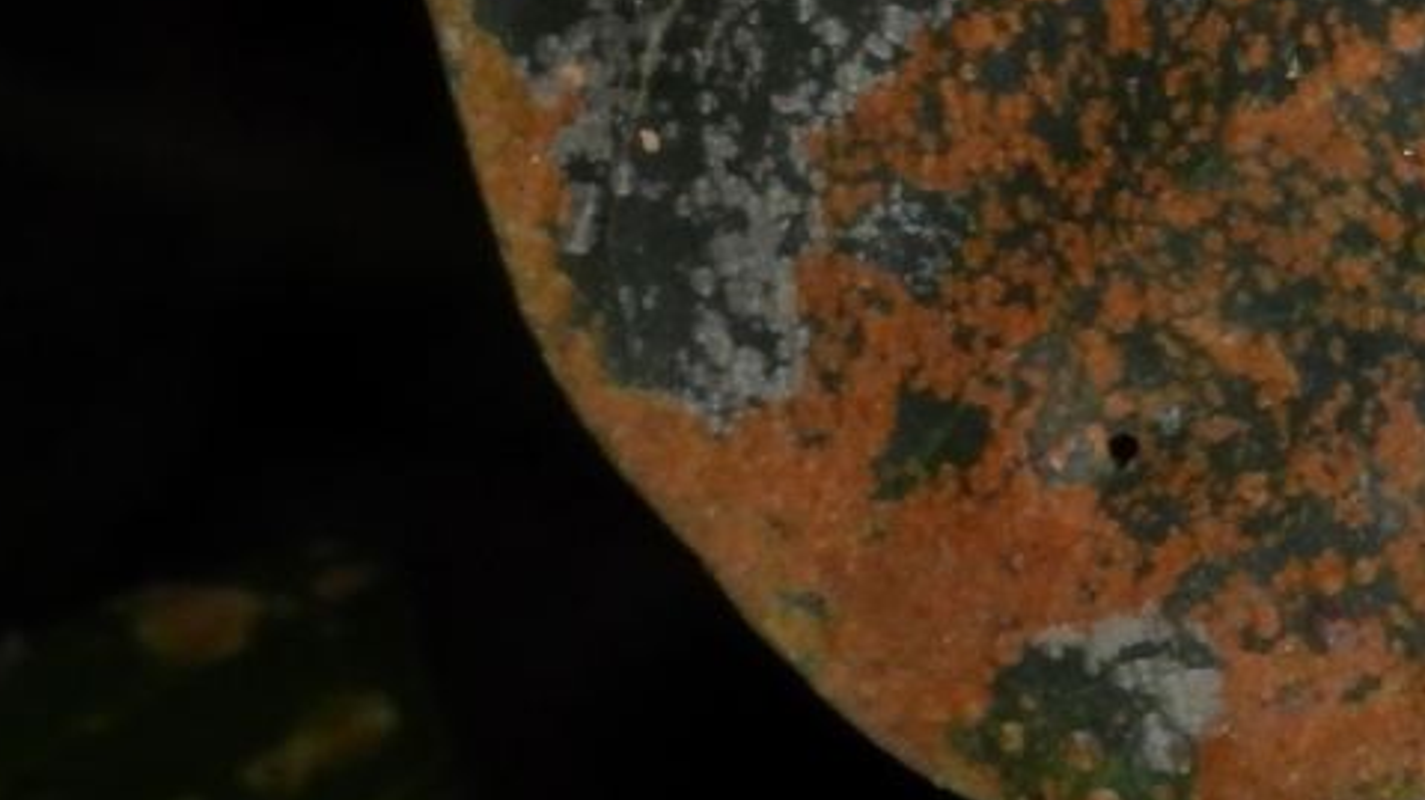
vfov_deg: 1.5
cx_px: 1648
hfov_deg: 2.6
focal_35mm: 830
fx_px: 31350
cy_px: -299
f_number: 8
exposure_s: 1/2500
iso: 200
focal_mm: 57.1
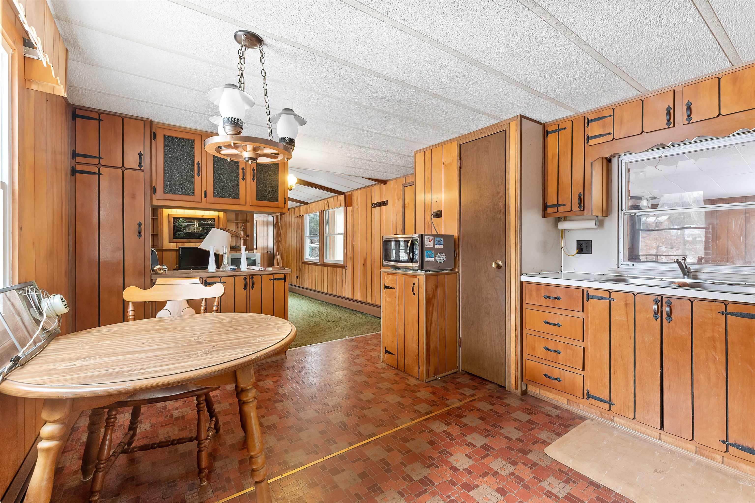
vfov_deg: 77.3
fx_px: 315
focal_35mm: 15
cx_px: 378
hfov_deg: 100.4
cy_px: 252
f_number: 7.1
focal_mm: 10
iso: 800
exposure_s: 1/6
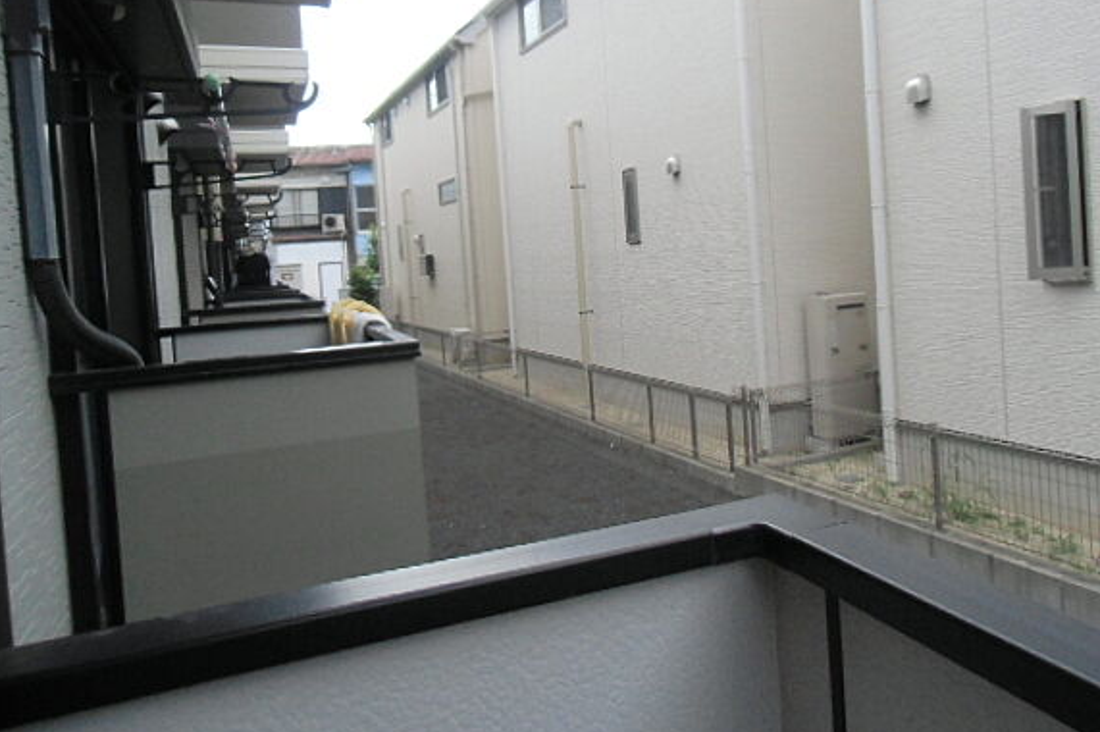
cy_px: 281
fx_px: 855
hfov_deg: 65.3
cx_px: 609
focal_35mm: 28
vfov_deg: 46.0
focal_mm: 4.24
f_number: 3
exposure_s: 1/100
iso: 200
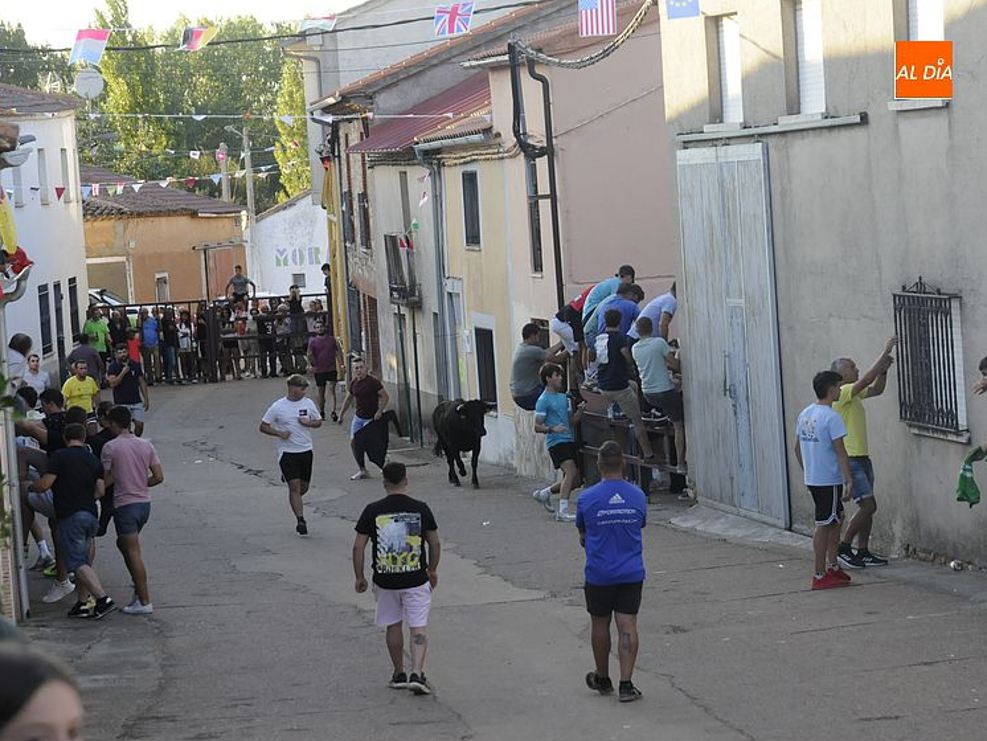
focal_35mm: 140
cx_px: 431
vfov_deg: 10.6
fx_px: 3980
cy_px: 372
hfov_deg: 14.1
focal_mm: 85
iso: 800
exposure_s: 1/320
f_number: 6.3
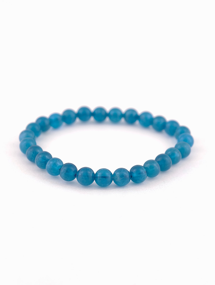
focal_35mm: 97
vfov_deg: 20.2
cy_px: 142
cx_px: 108
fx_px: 801
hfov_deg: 15.3
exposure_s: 1/161
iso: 125
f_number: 2.67
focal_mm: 22.48
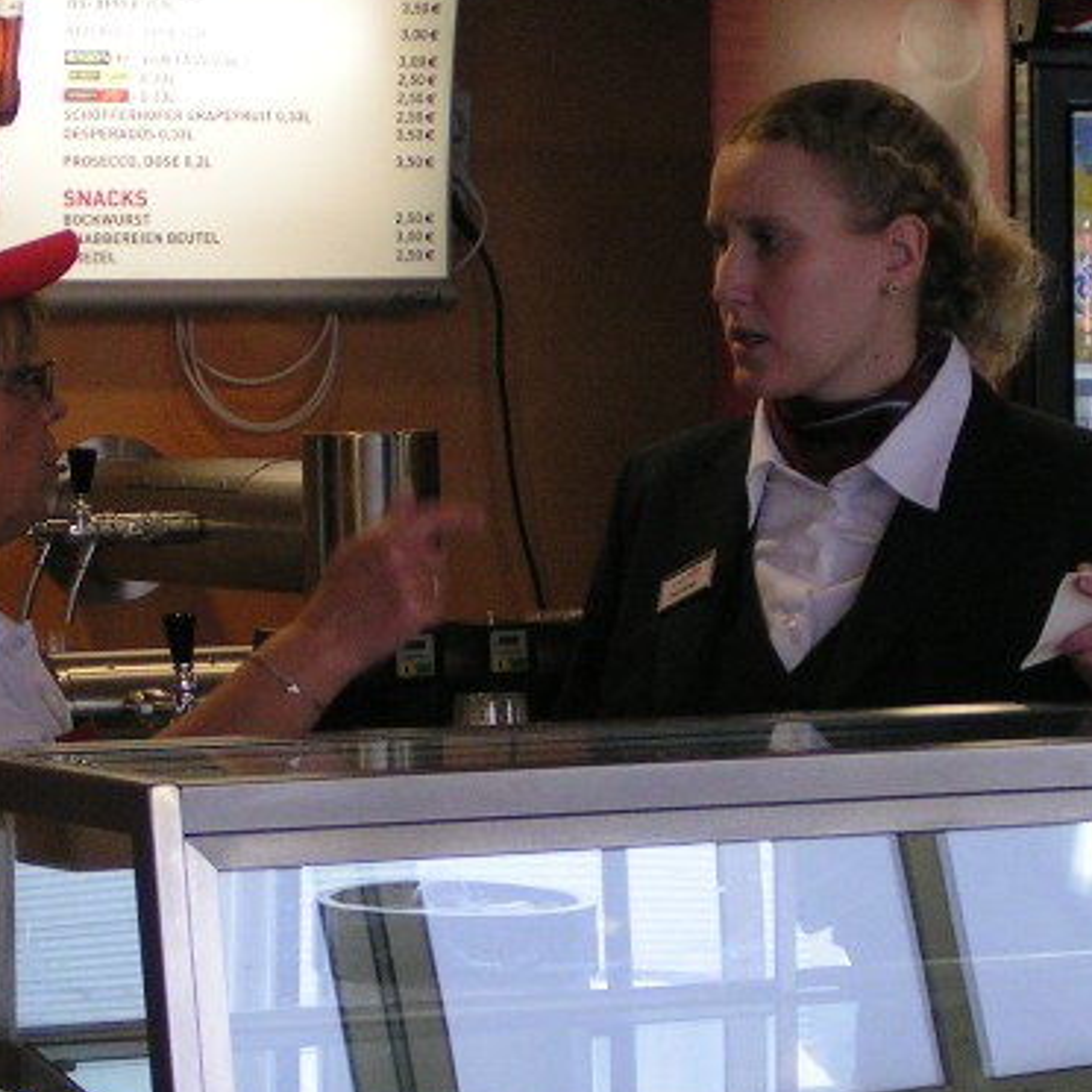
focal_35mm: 150
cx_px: 558
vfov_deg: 11.6
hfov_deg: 11.6
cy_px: 555
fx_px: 5354
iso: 160
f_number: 3.2
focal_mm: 12.1
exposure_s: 1/80
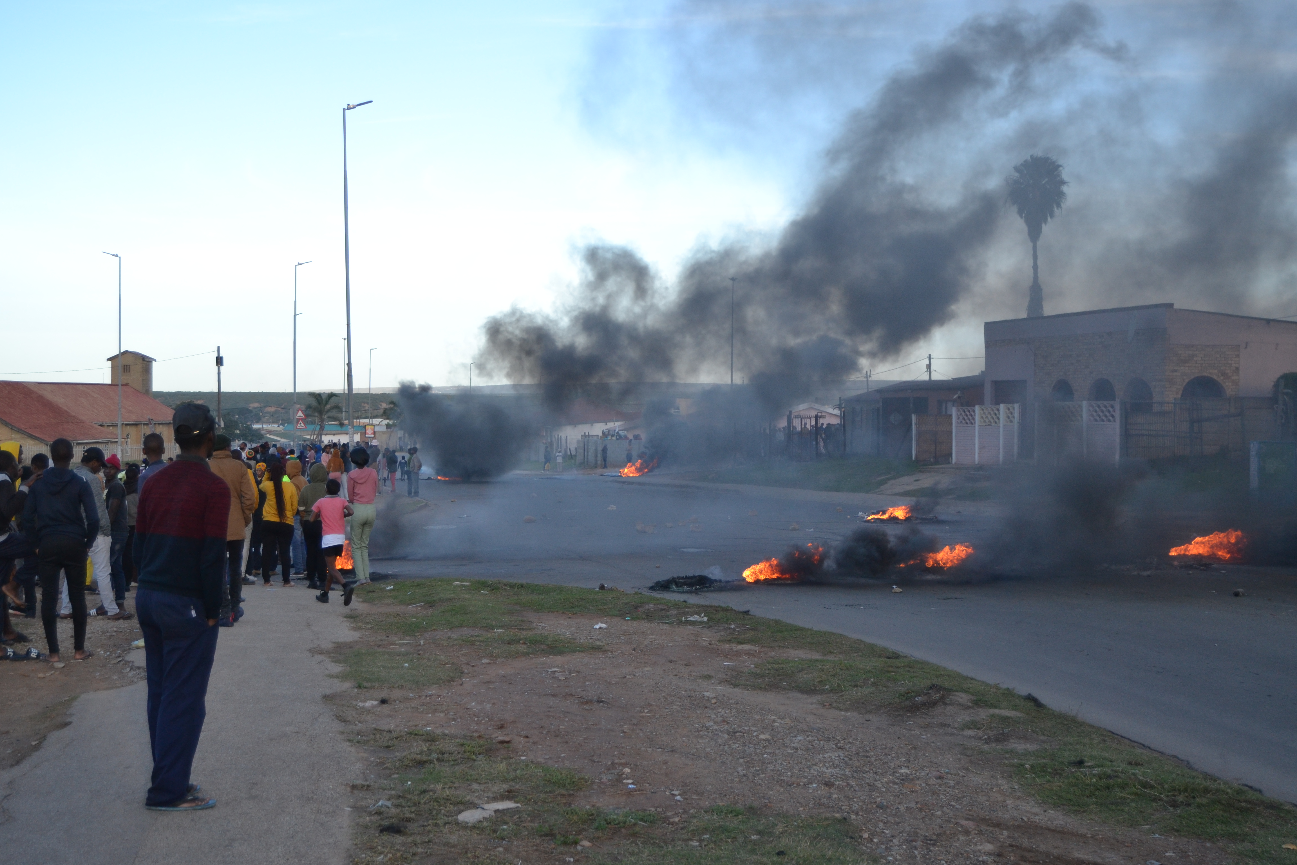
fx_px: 1513
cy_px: 432
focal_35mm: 42
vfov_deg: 31.9
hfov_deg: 46.4
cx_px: 648
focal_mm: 28
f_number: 4
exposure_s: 1/800
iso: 400
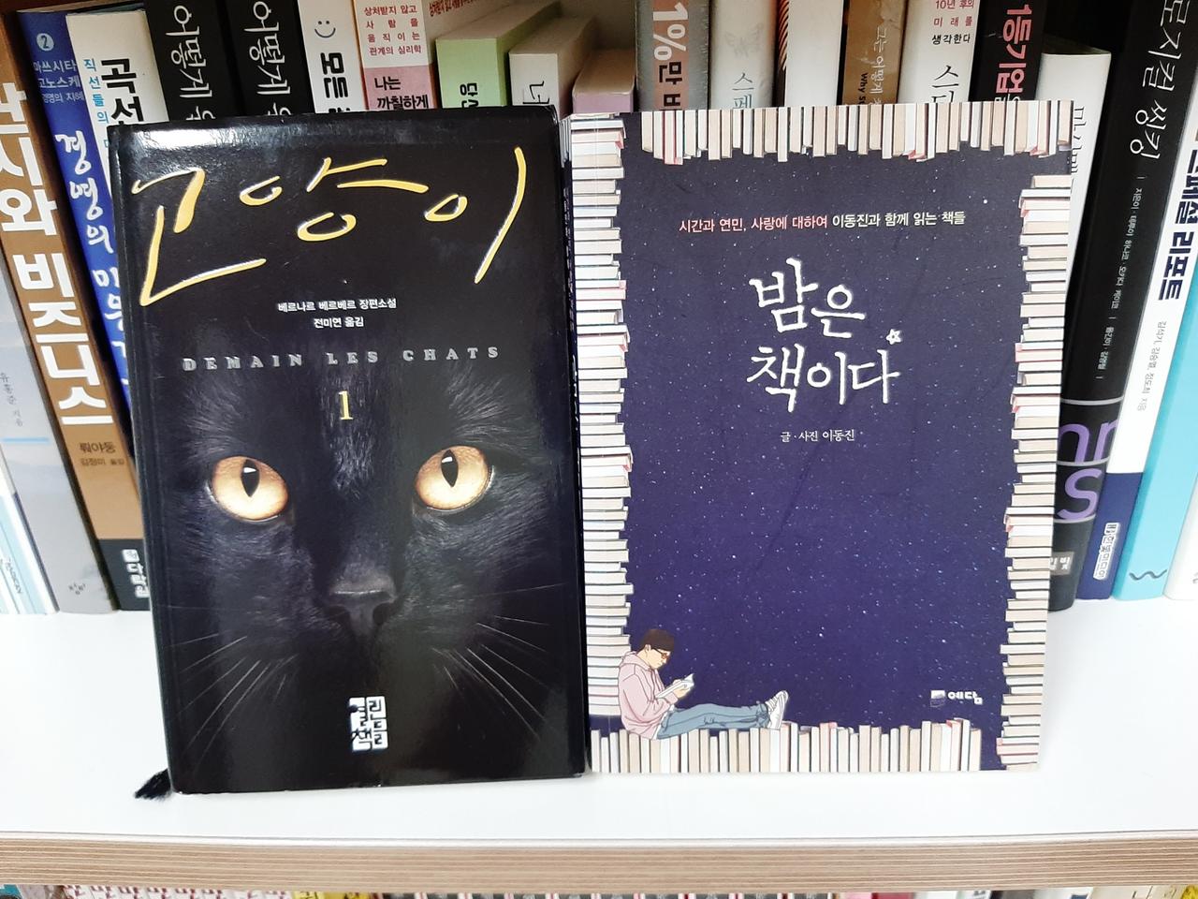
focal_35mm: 26
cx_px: 599
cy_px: 450
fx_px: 900
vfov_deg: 53.1
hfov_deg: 67.3
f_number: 1.7
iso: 200
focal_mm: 3.93
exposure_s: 1/25
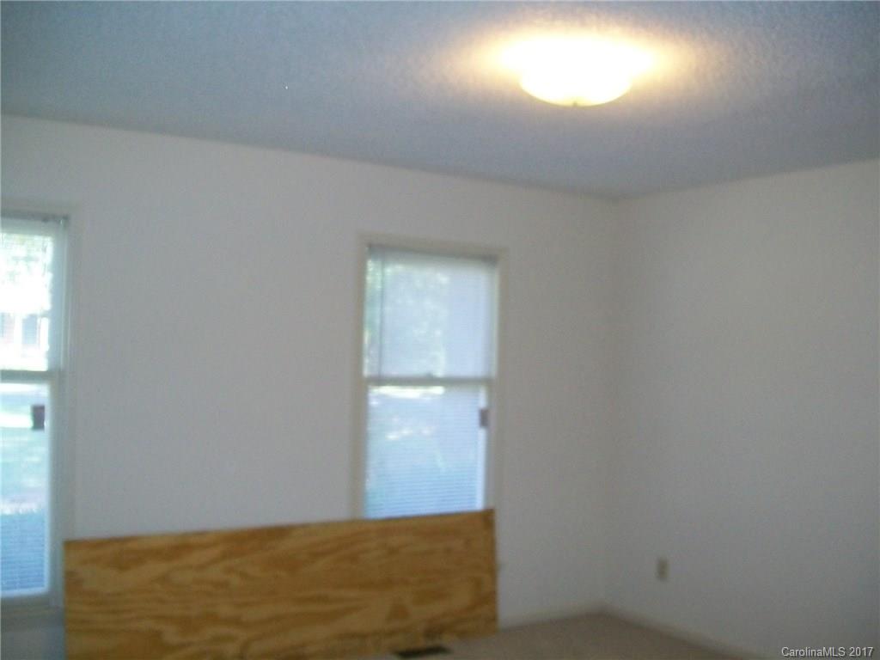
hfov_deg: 51.4
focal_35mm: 36
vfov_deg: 39.7
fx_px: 915
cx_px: 440
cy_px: 330
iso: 160
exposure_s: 1/60
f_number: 2.7
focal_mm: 6
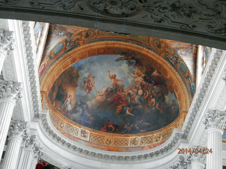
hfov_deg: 26.7
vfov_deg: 20.2
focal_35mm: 73
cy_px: 84
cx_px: 113
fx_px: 477
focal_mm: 13.1
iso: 400
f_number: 4.5
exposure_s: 1/10
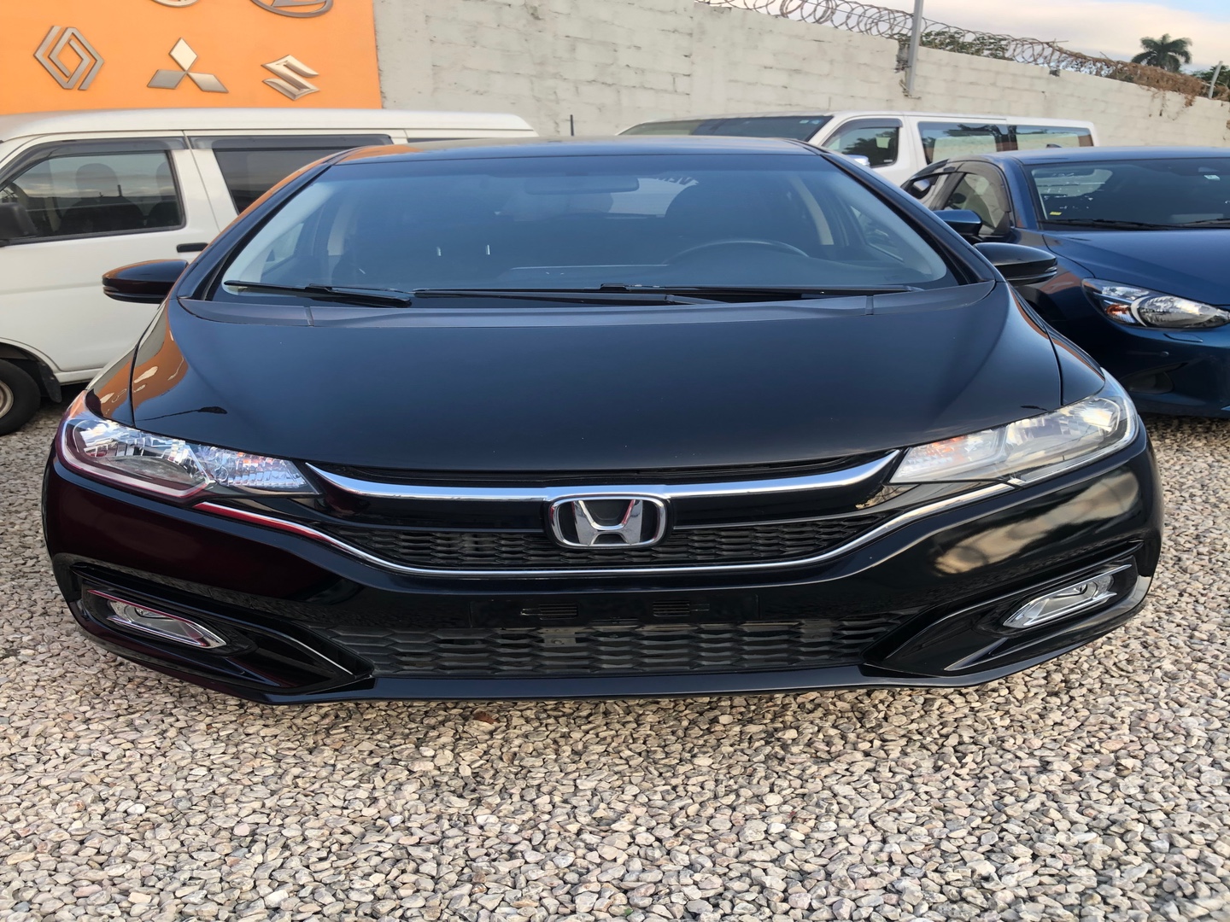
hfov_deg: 63.4
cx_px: 615
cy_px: 461
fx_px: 995
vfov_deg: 49.7
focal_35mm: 28
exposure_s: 1/132
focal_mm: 3.99
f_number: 1.8
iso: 20
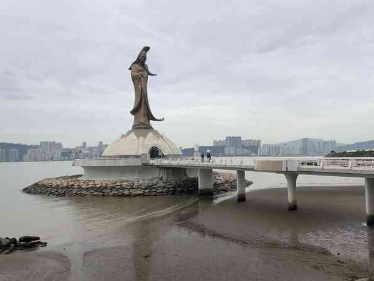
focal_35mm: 33
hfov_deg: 55.3
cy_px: 135
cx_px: 200
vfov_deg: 42.9
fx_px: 356
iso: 20
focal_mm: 4
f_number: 1.8
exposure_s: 1/2000
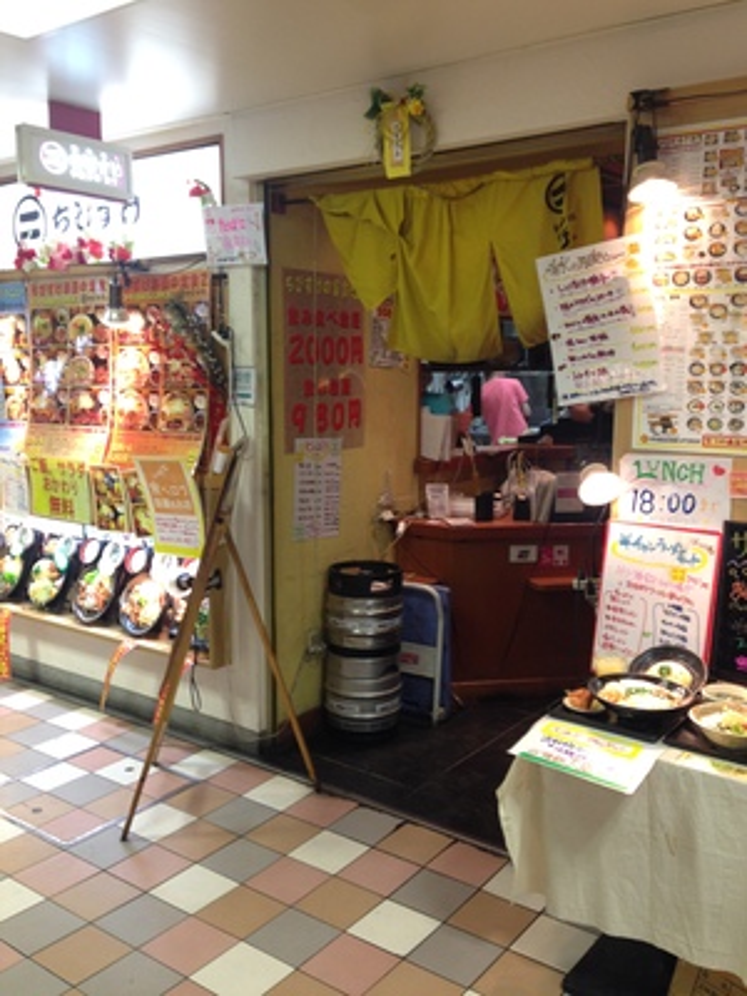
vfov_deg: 55.4
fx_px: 950
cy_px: 498
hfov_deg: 42.9
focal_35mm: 33
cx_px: 374
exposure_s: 1/20
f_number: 2.4
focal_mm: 4.12
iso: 80
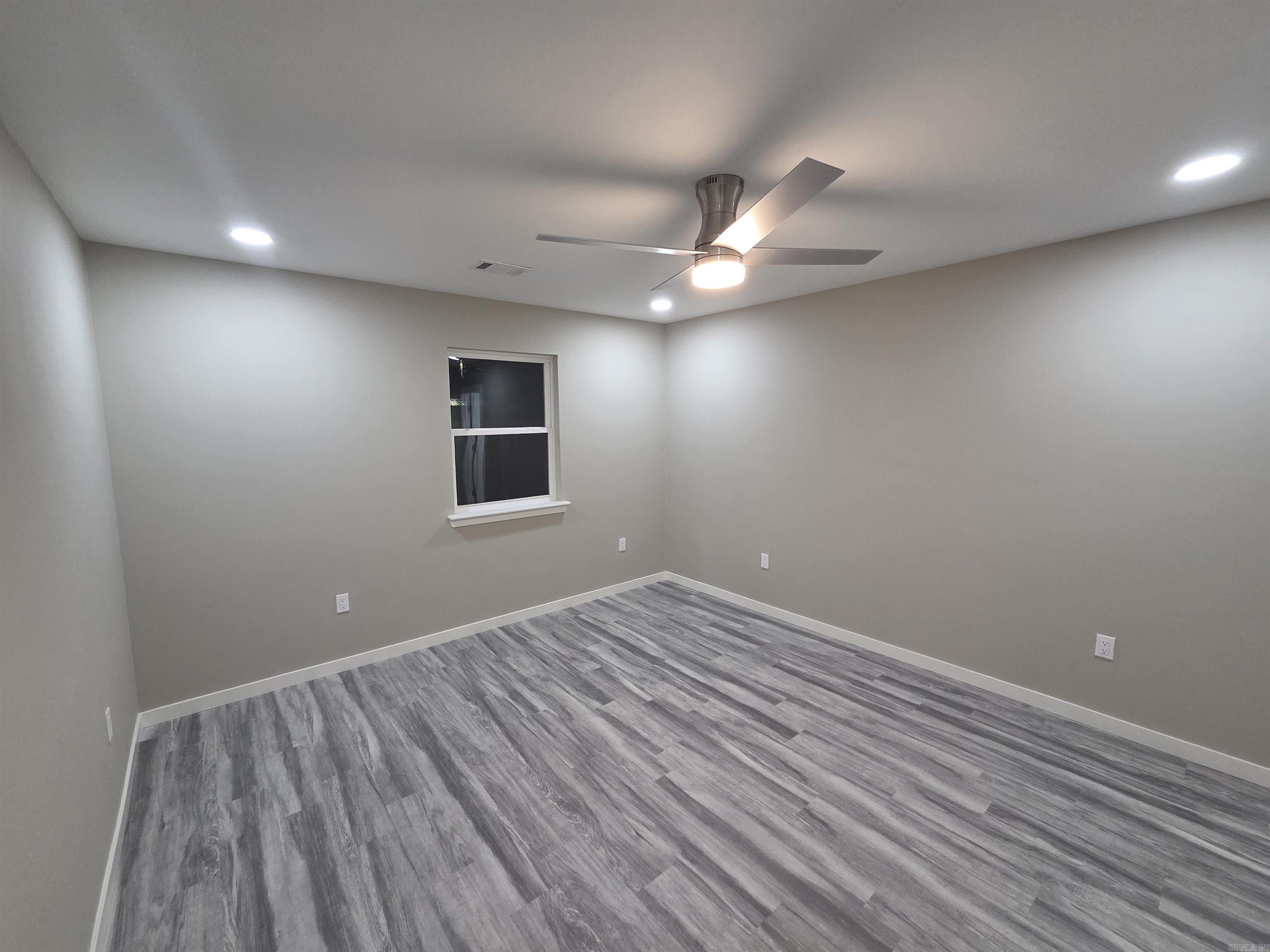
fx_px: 477
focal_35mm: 13
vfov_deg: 89.9
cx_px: 635
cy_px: 476
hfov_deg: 106.2
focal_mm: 2.2
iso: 250
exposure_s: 1/60
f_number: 2.2
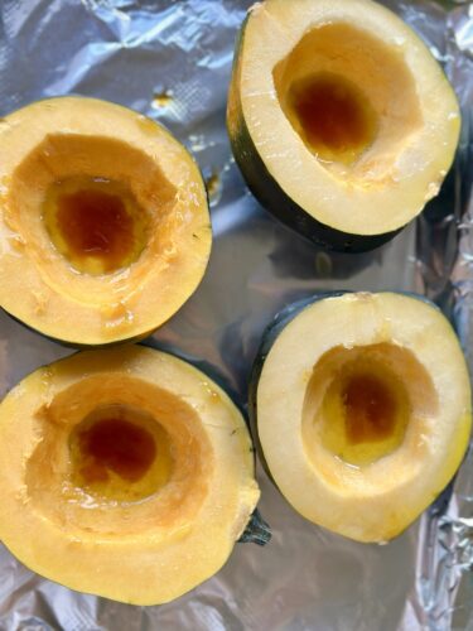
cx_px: 236
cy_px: 316
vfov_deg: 39.7
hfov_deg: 30.3
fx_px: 875
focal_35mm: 48
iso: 80
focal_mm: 6.86
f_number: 1.78
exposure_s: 1/183
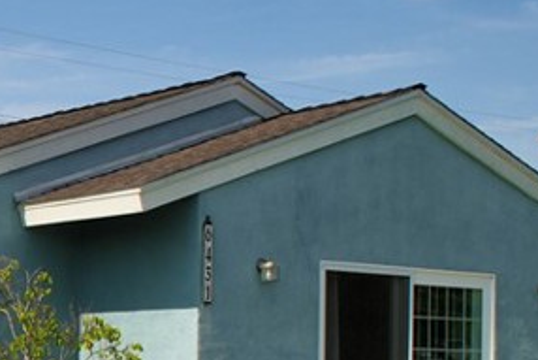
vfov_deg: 15.4
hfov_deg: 20.5
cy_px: 412
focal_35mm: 86
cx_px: -250
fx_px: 1286
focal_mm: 24
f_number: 8
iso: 200
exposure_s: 1/640
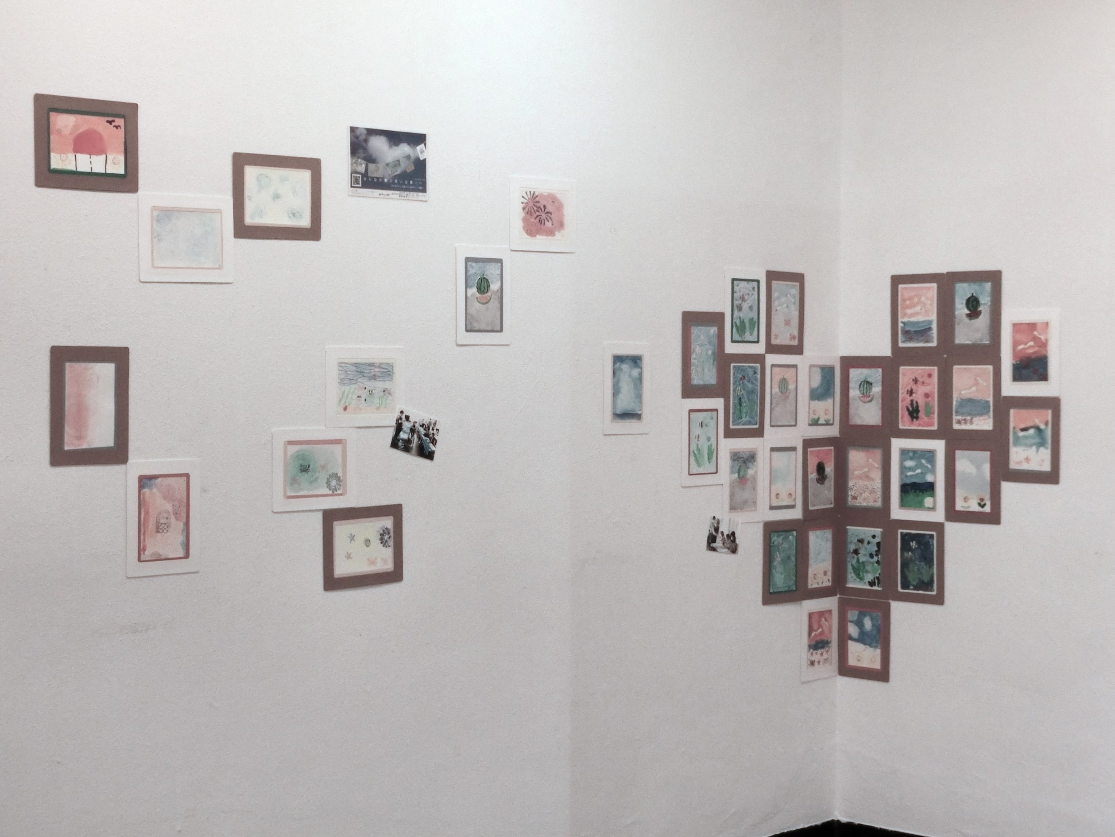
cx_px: 553
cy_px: 413
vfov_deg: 24.0
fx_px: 1965
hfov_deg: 31.7
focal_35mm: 61
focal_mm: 10.7
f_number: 5
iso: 320
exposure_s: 1/125
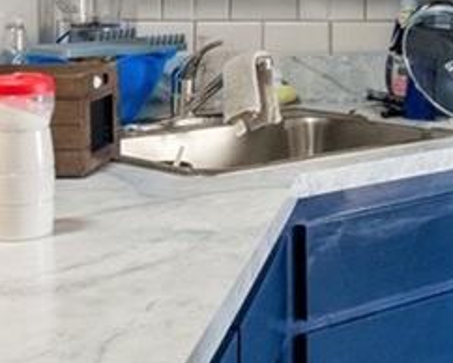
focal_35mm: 93
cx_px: 446
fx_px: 1248
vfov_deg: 16.1
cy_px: -39
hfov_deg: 20.0
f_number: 7.1
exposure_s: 1/15
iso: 400
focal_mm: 10
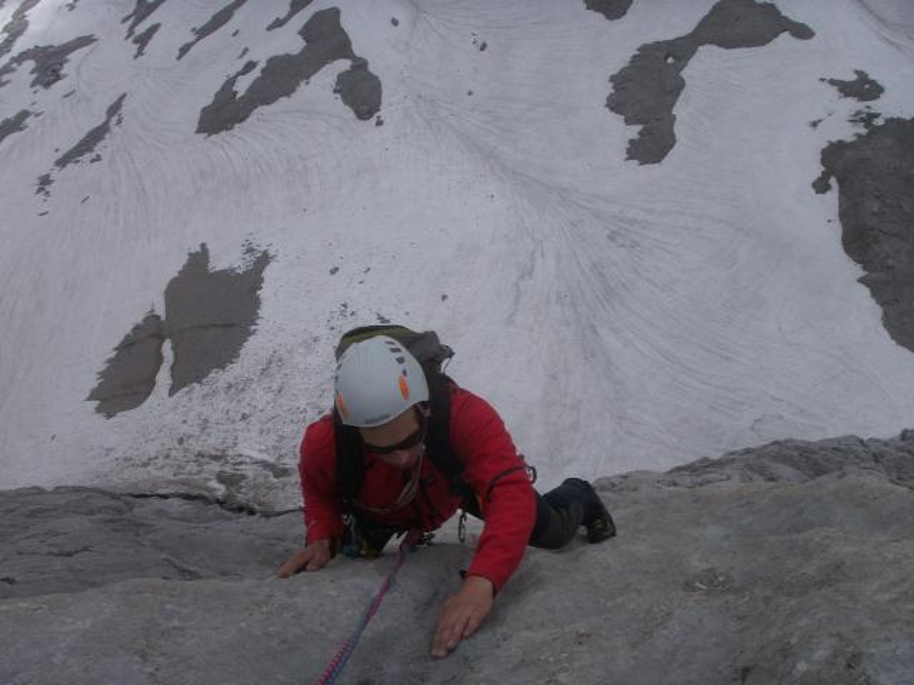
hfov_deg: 50.1
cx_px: 457
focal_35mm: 37
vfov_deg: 38.7
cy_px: 342
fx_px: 977
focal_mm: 7.7
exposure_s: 1/600
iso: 50
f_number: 7.1
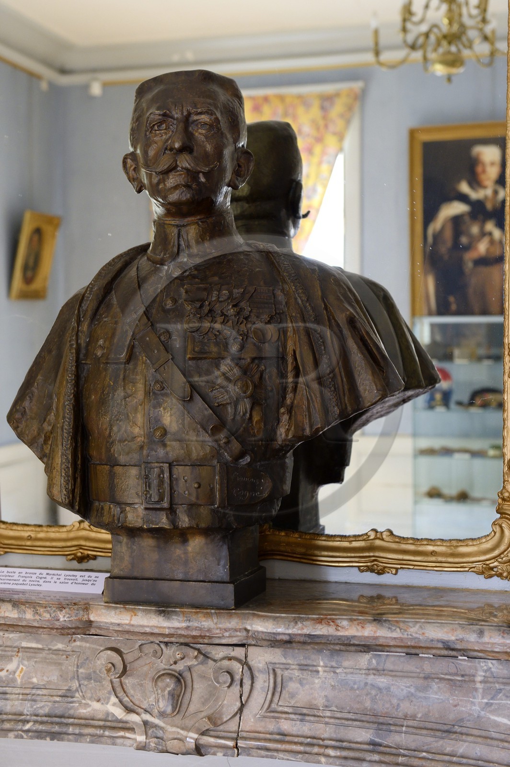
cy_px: 384
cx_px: 255
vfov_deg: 35.7
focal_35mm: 56
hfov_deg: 24.2
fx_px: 1192
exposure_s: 1/30
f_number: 4.5
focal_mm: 56
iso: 1000
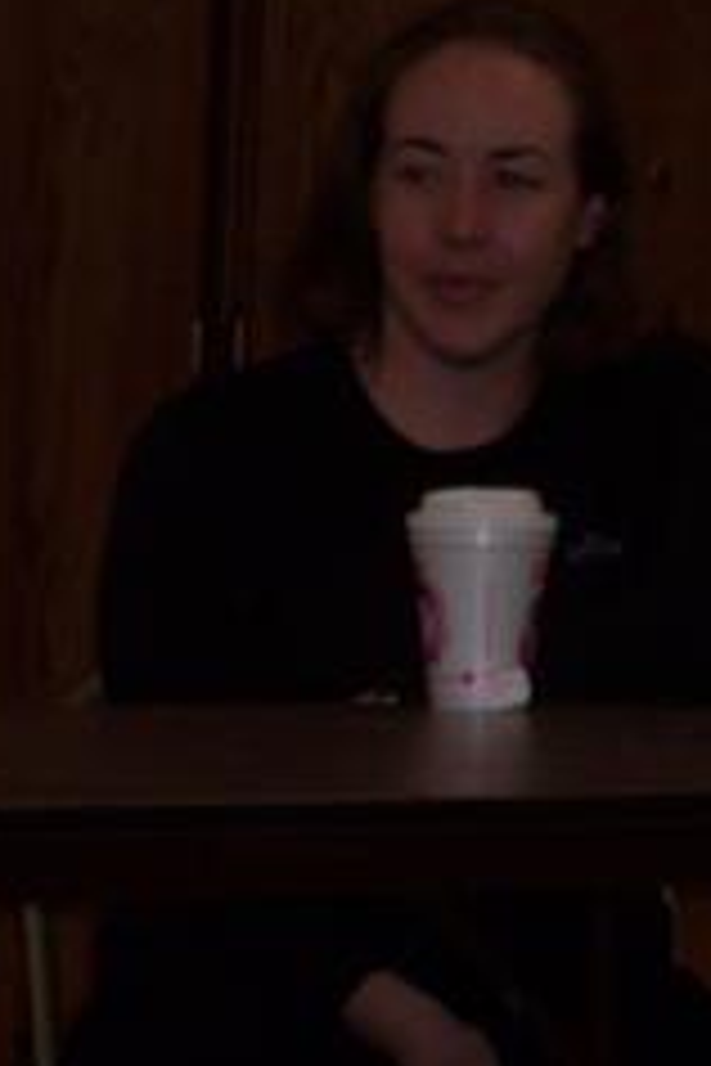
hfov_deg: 4.3
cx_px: 1017
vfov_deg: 6.4
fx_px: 9479
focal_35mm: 320
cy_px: 227
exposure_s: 1/90
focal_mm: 24
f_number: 4.8
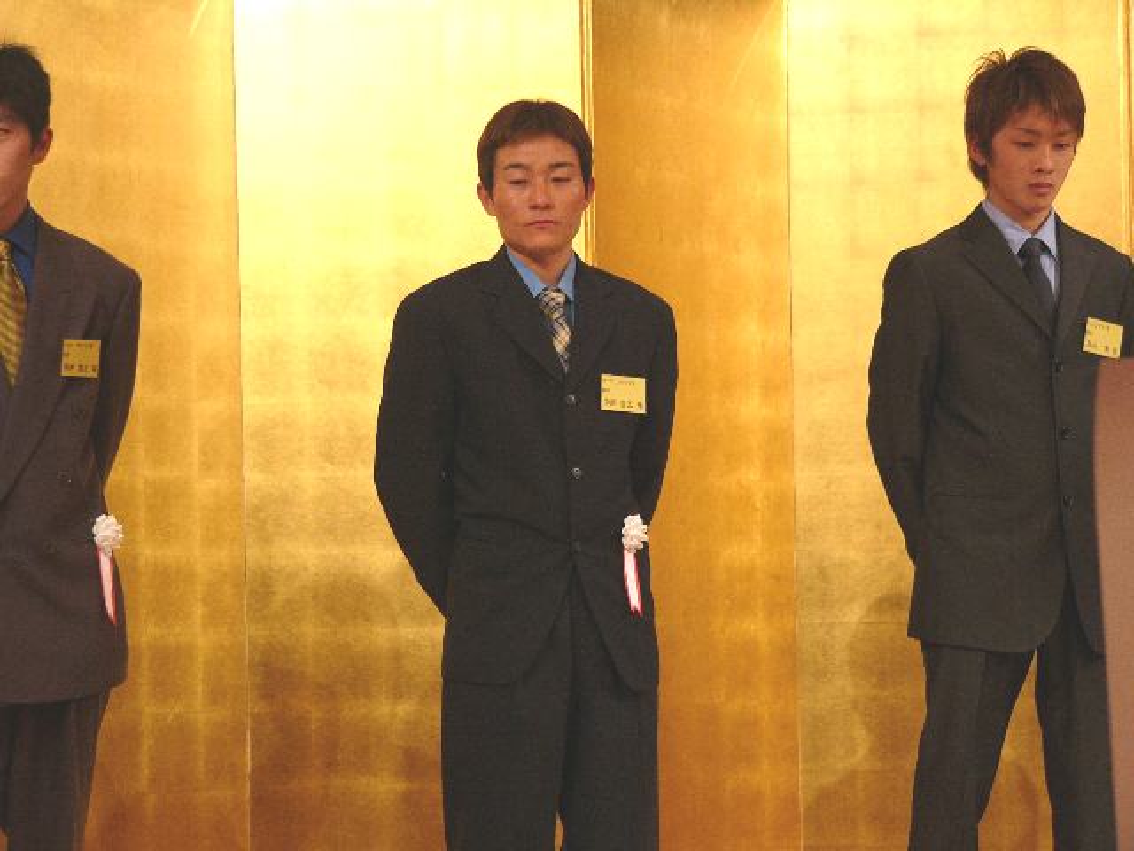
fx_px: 3833
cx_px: 567
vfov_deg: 12.7
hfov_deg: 16.8
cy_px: 426
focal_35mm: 117
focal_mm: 19.5
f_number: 2.8
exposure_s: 1/60
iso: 100
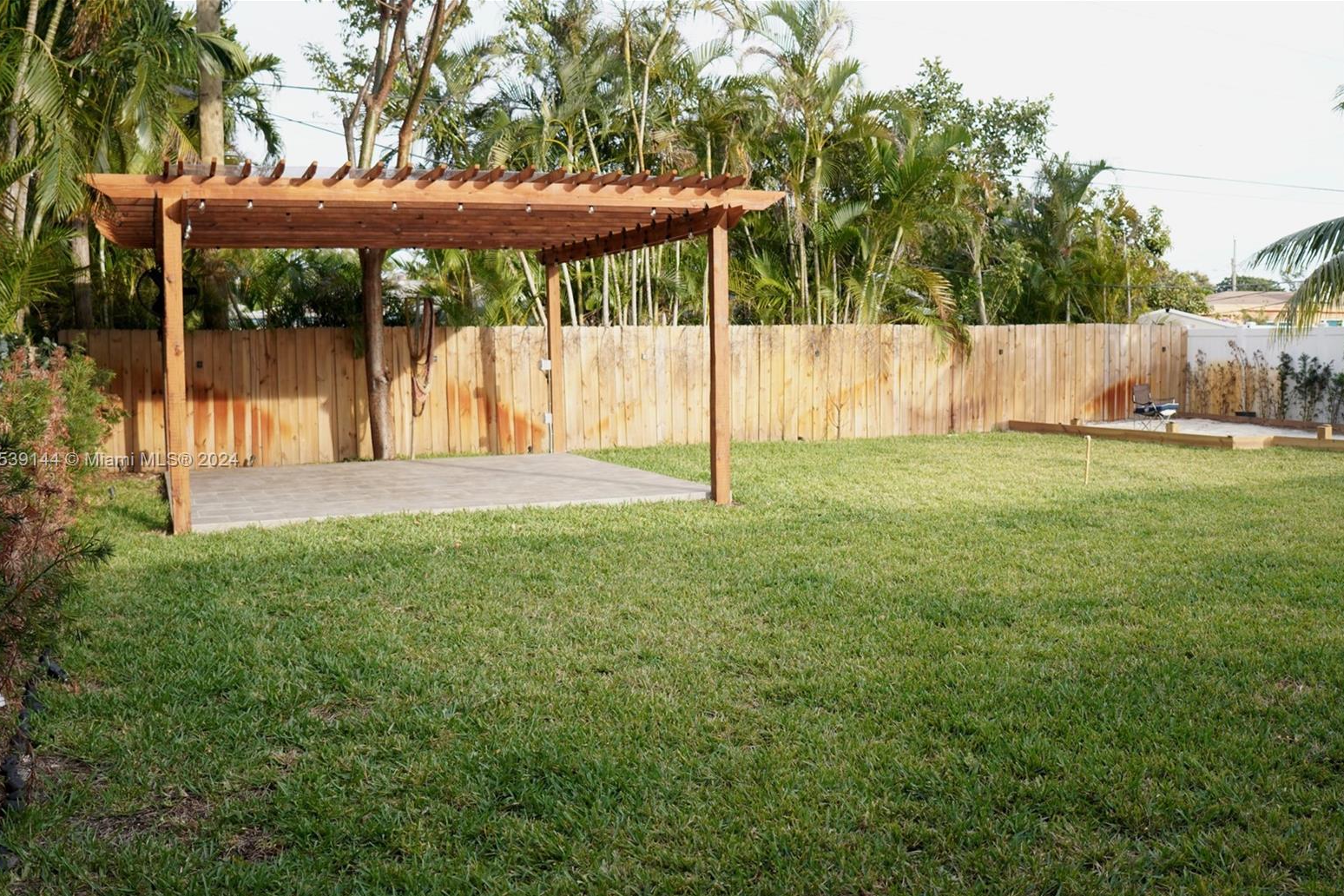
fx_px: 1157
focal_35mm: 31
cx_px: 656
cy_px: 461
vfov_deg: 42.3
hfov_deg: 60.3
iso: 200
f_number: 2.8
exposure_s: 1/500
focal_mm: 20
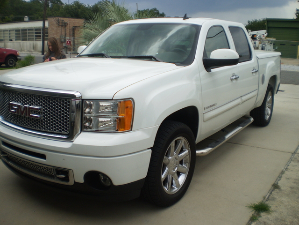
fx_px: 311
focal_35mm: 36
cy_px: 112
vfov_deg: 39.7
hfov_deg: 51.4
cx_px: 150
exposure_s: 1/640
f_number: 3.1
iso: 64
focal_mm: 6.3
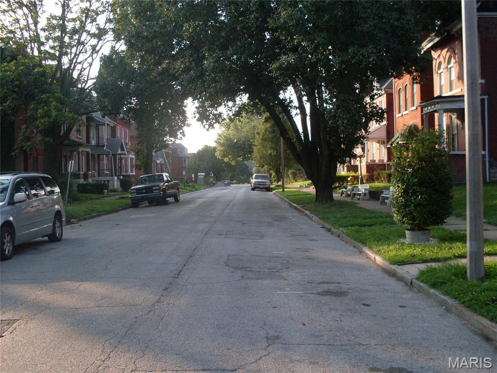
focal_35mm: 38
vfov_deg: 37.7
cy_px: 186
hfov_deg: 49.0
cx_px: 248
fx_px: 546
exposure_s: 1/350
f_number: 2.8
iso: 80
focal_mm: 6.3
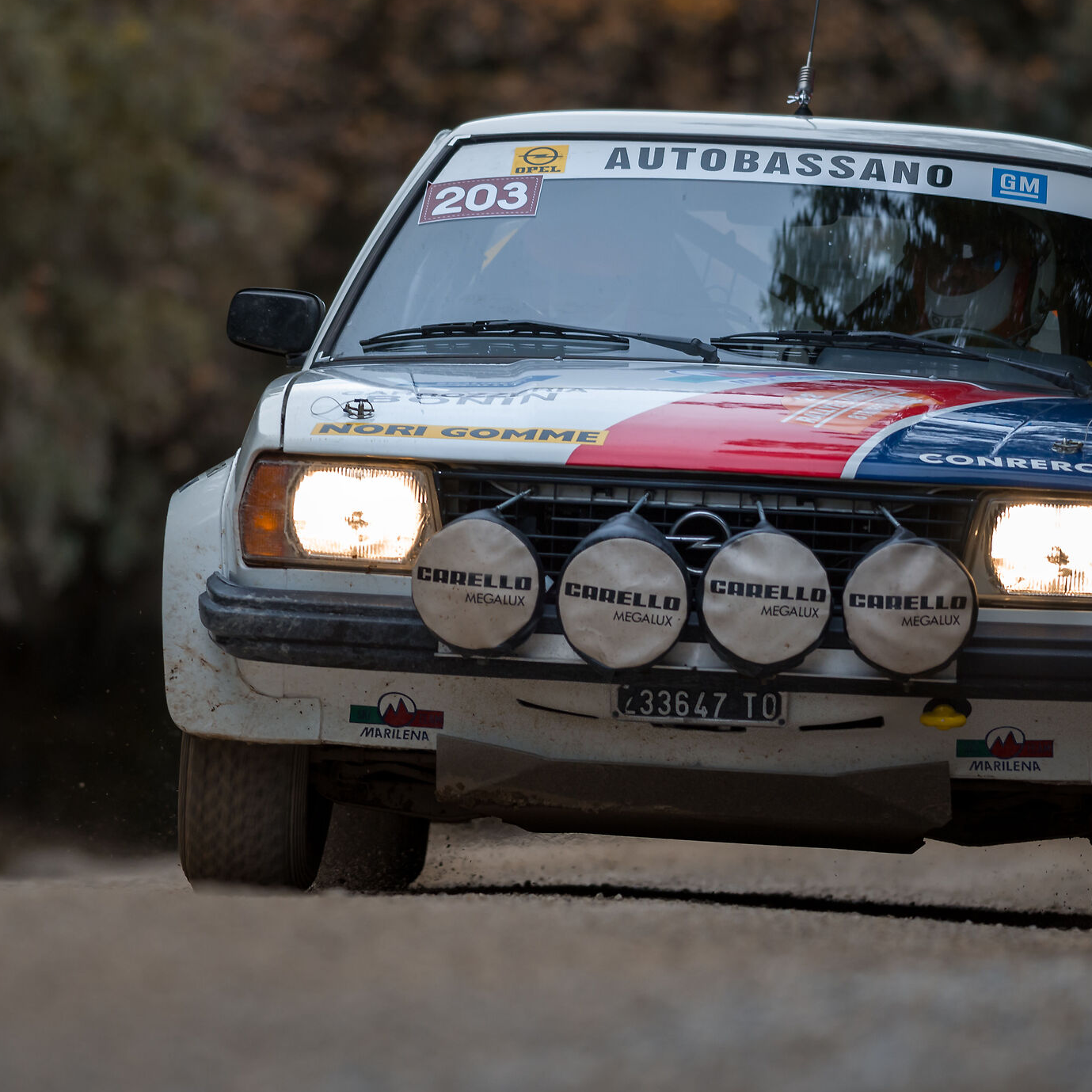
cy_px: 546
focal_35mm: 444
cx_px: 421
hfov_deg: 3.9
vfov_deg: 3.9
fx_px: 15847
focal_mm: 300
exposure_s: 1/500
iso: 800
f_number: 5
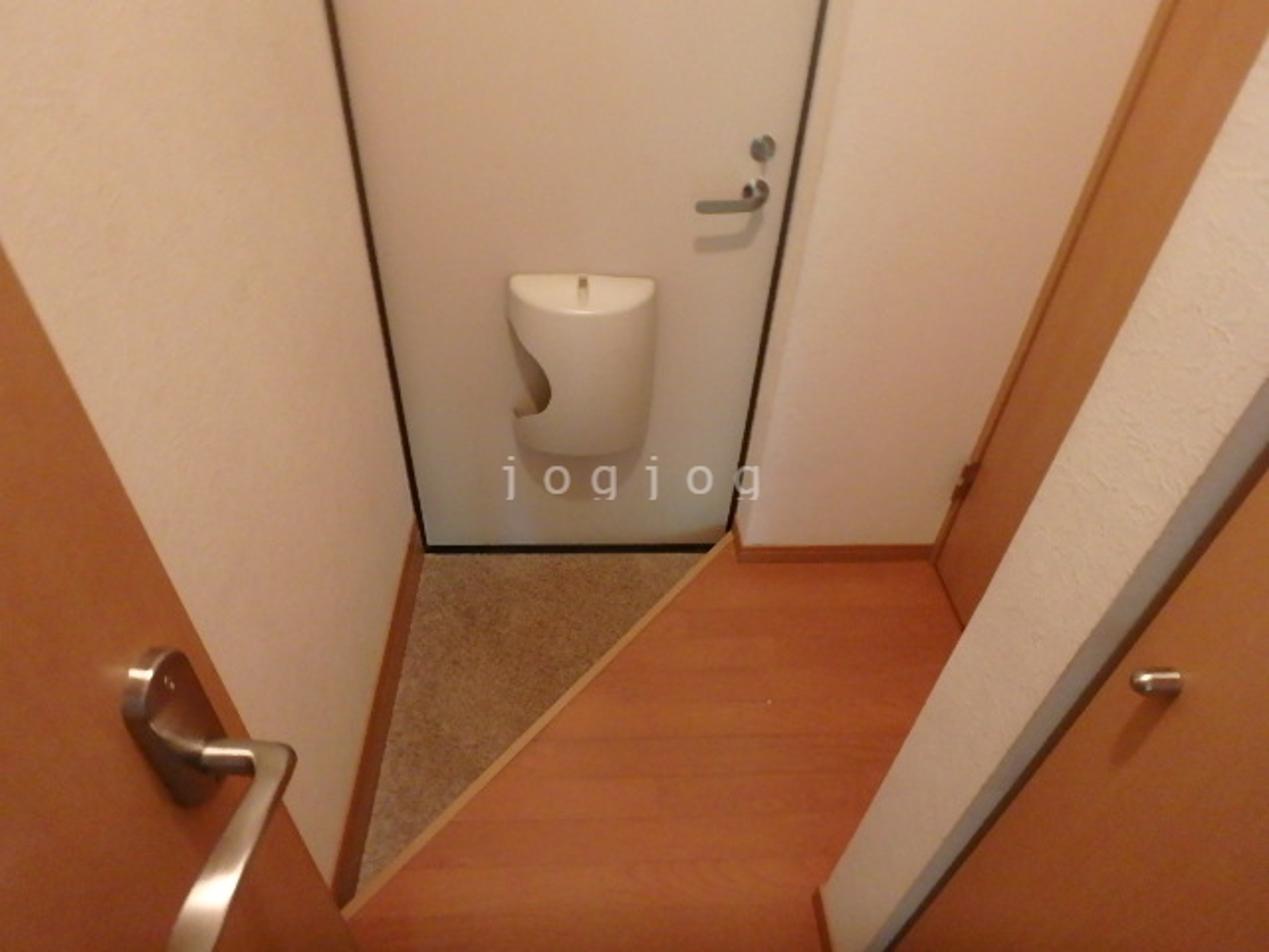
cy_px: 476
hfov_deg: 79.0
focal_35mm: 21
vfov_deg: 63.4
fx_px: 770
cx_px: 634
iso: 800
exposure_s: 1/20
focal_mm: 3.7
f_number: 3.5
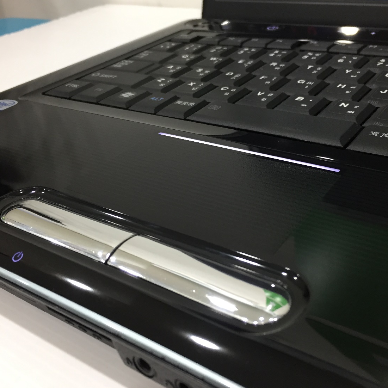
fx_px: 482
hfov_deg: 43.8
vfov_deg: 43.9
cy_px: 197
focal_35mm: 38
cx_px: 217
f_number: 2.2
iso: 125
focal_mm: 4.15
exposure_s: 1/33
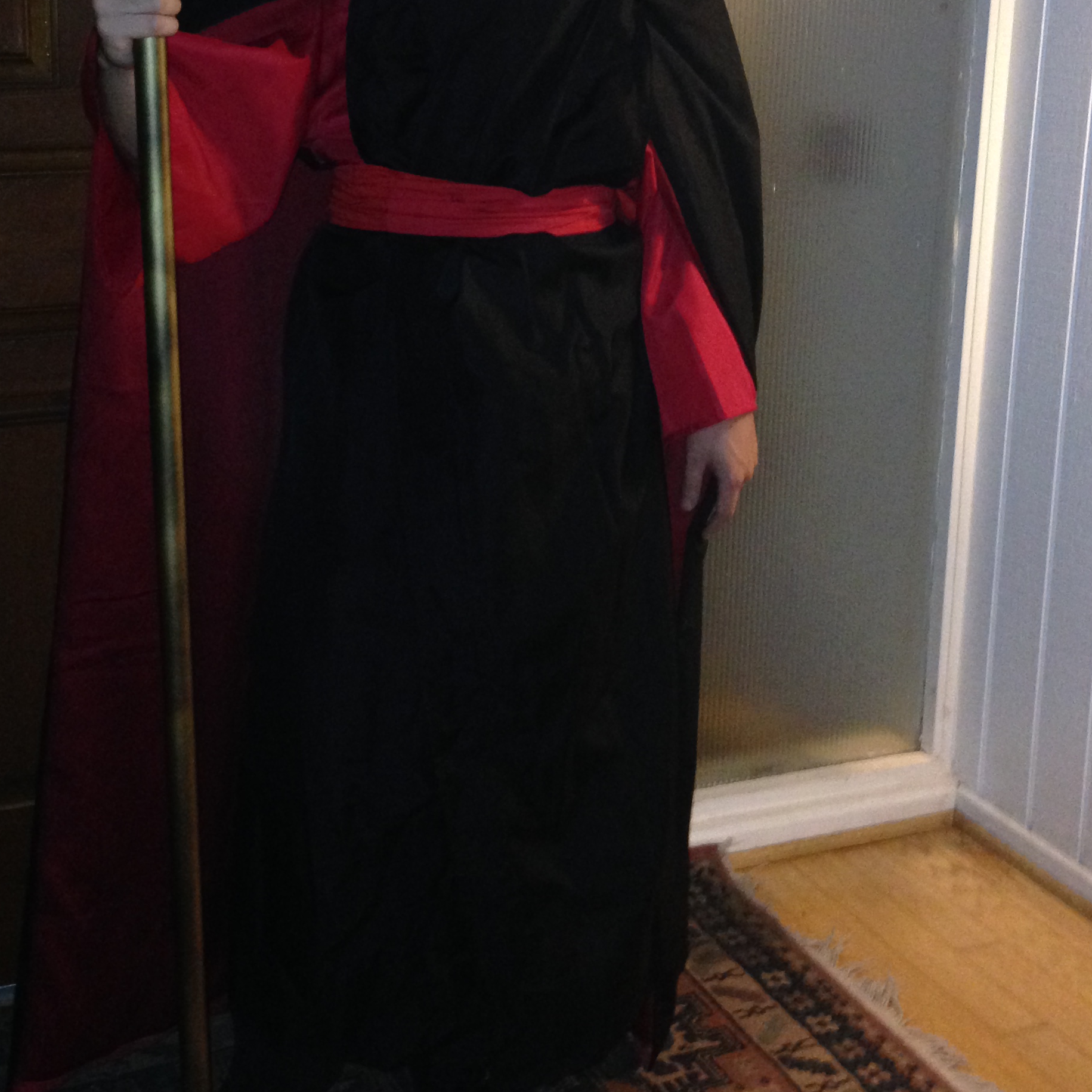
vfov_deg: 32.2
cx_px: 416
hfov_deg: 32.6
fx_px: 1856
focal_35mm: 52
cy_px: 281
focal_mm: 4.12
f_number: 2.4
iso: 320
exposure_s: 1/16
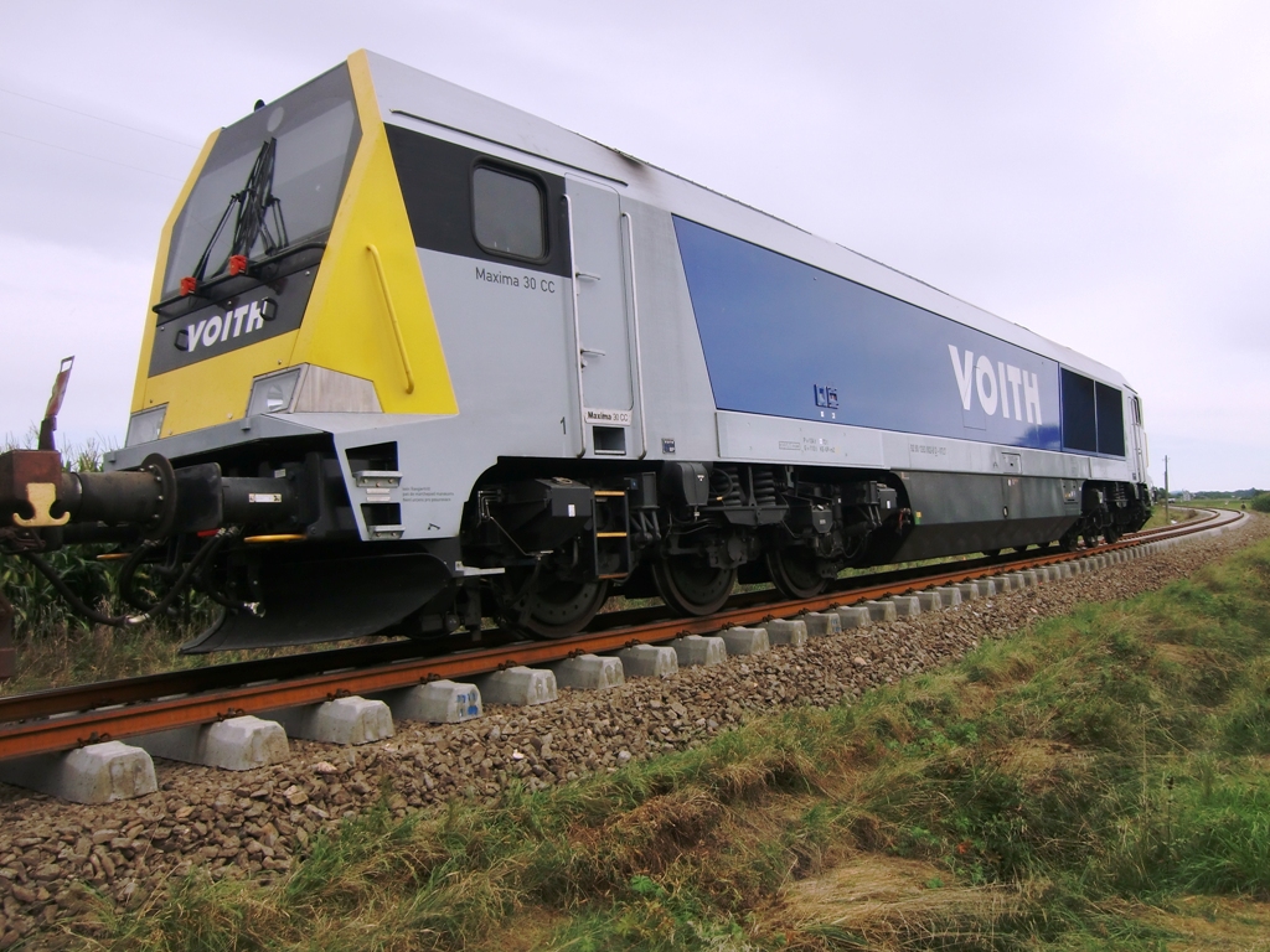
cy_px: 476
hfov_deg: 71.6
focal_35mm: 24
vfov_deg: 56.8
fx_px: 881
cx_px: 635
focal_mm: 4.3
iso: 64
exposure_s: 1/640
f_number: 3.2
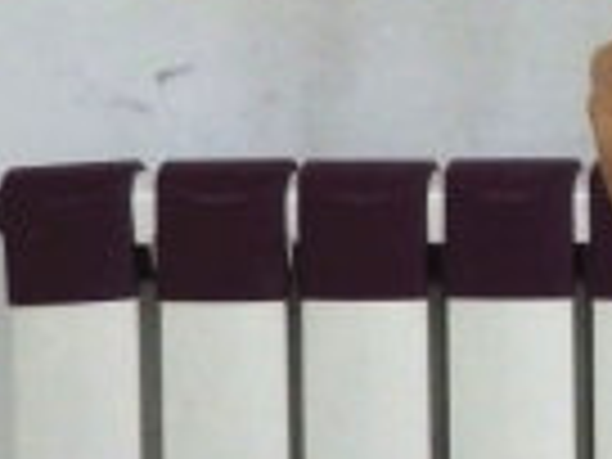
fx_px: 4385
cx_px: 1332
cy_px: 88
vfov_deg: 6.0
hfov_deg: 7.6
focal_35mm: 248
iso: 800
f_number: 4
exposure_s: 1/80
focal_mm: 8.9
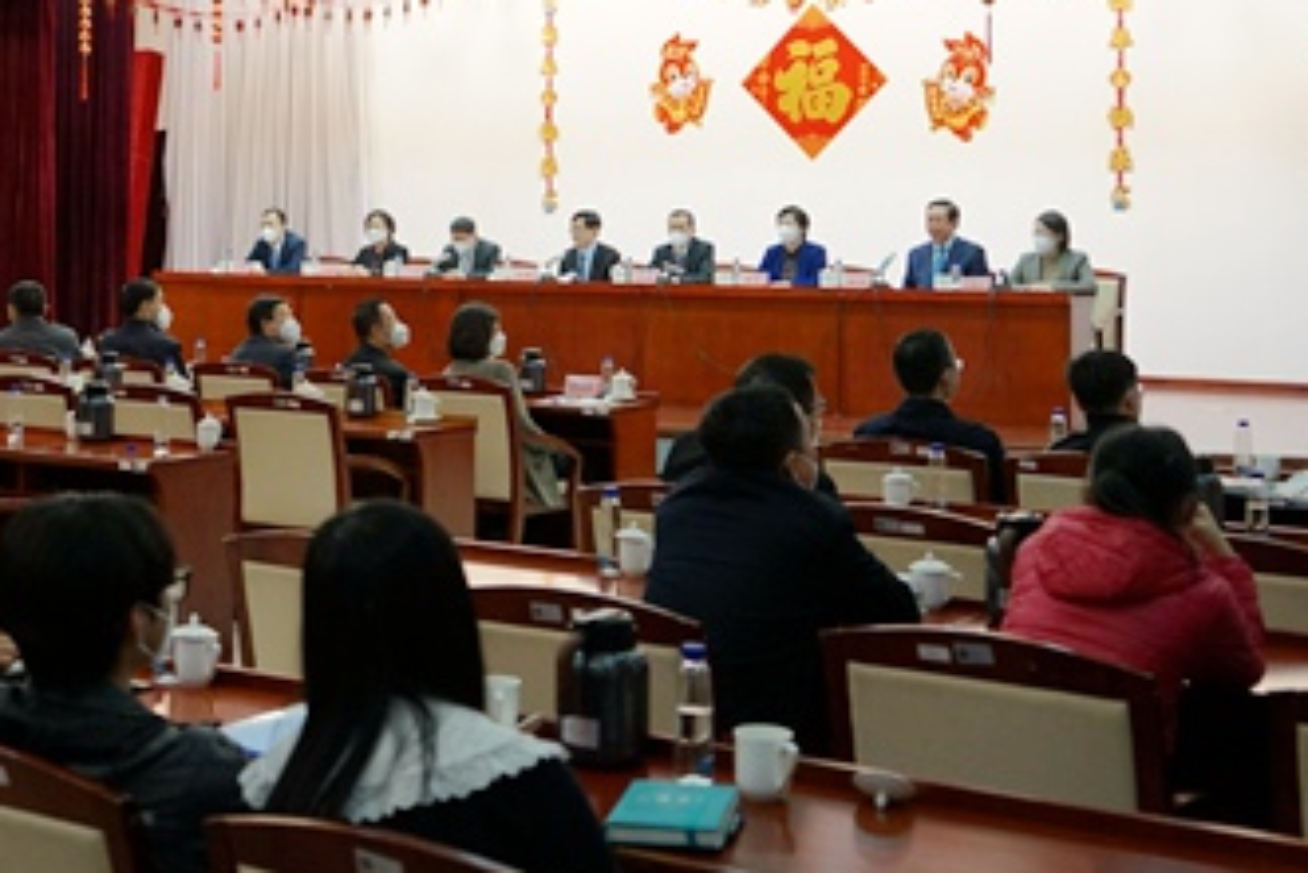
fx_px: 2108
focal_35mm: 58
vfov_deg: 23.1
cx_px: 269
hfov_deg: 33.5
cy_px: 198
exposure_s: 1/160
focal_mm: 32
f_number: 4
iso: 1250
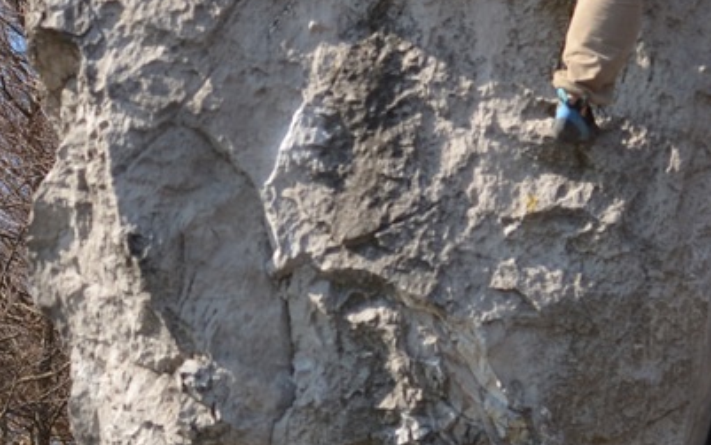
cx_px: 168
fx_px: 5893
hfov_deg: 6.9
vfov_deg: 4.3
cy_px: 35
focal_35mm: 304
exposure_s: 1/800
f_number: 4
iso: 100
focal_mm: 50
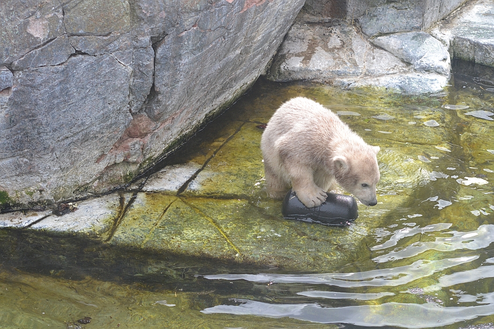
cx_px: 247
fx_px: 1440
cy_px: 164
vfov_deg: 13.0
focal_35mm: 105
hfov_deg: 19.5
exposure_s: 1/500
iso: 400
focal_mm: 70
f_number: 5.6
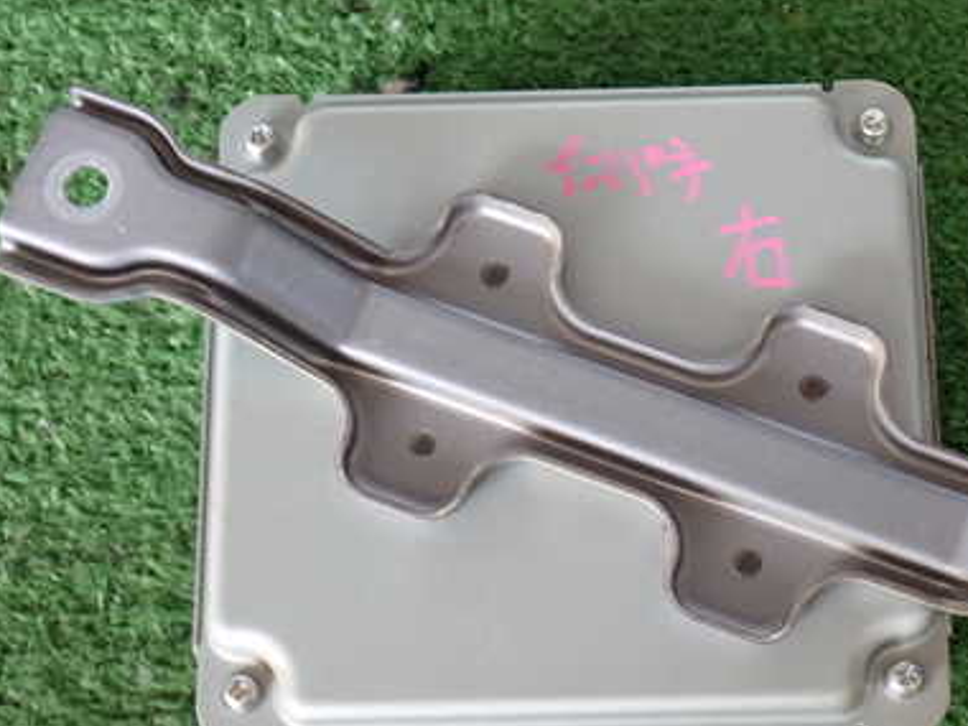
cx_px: 629
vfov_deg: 18.7
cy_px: 382
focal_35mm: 79
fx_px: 2209
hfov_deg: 24.6
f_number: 3.2
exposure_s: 1/50
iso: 200
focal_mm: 9.01
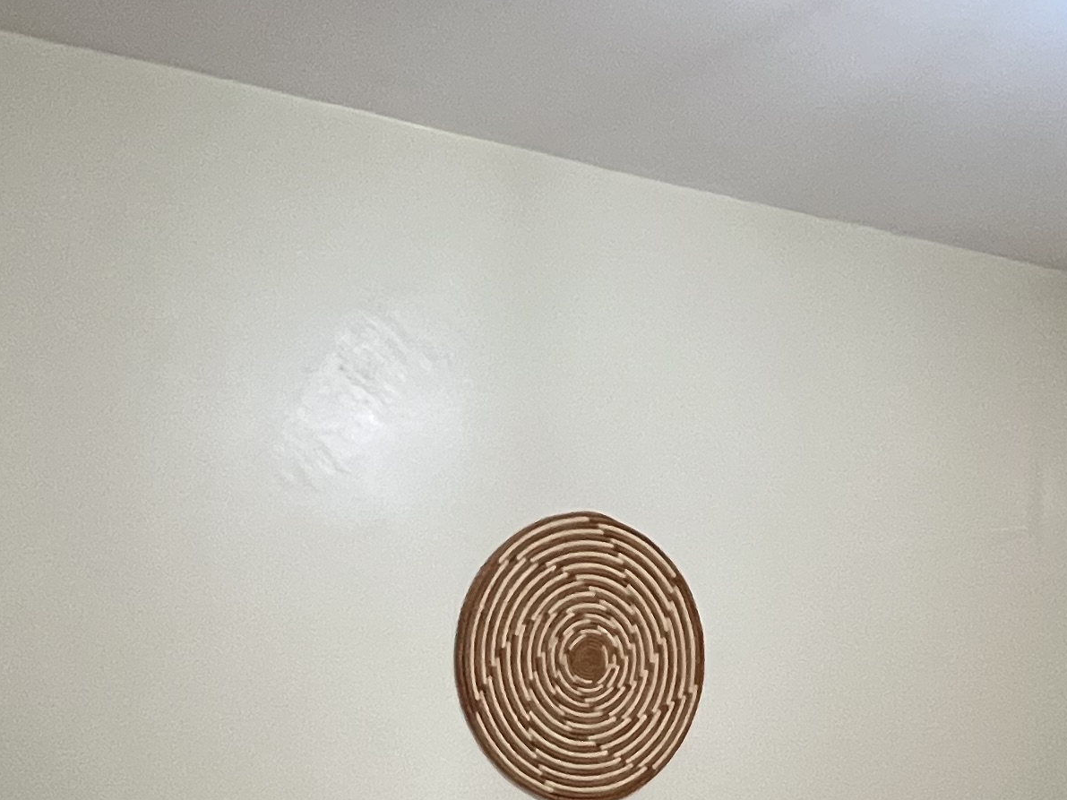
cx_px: 484
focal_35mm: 44
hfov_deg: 42.9
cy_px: 772
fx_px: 1356
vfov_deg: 30.8
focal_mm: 1.57
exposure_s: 1/50
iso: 800
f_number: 1.8
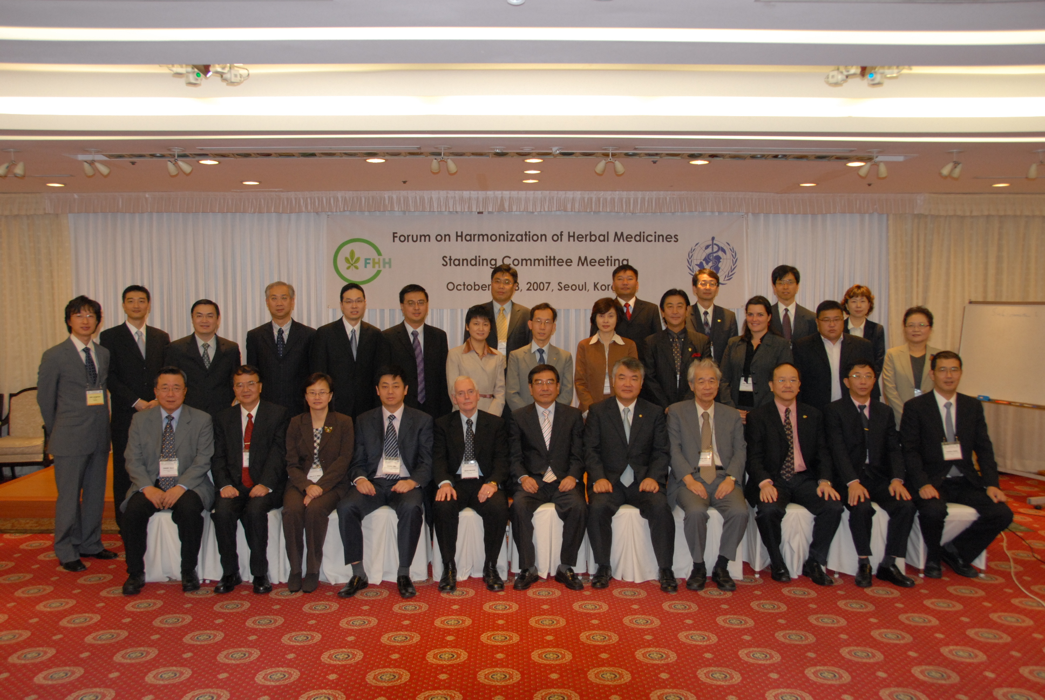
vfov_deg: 43.7
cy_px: 350
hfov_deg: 61.9
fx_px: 872
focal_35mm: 30
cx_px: 522
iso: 640
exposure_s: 1/60
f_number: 4.5
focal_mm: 20
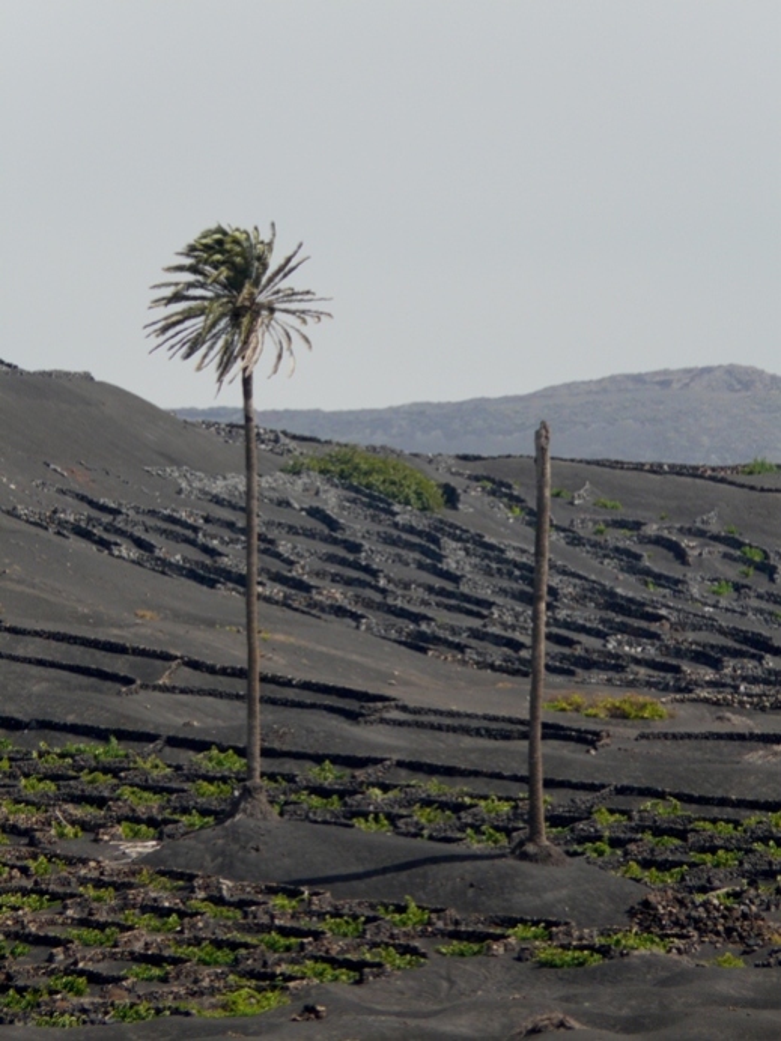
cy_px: 520
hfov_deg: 3.0
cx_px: 390
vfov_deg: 3.9
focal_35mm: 504
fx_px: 15162
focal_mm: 82.8
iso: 100
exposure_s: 1/250
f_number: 5.6
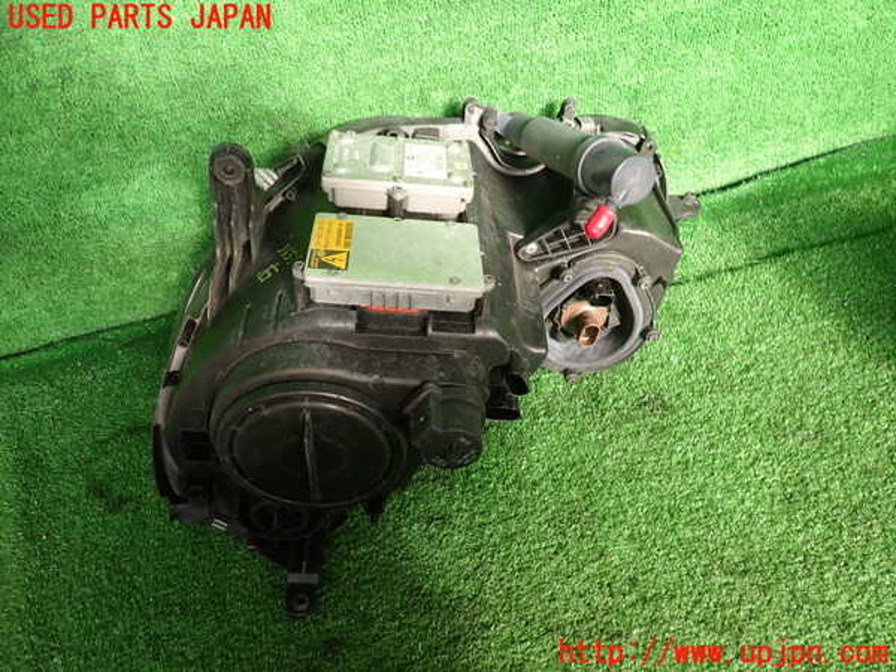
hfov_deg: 69.4
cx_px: 448
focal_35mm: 25
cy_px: 336
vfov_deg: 54.9
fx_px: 647
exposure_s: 1/60
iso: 125
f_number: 2
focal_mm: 4.5
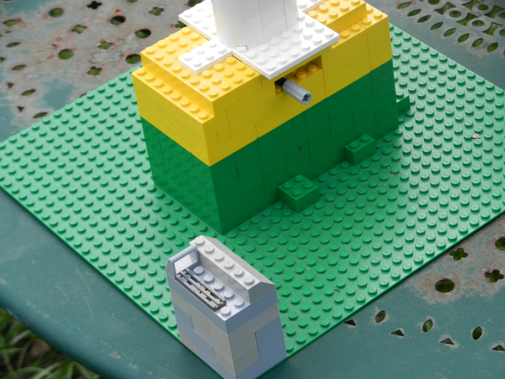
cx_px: 252
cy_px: 190
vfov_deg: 12.0
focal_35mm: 123
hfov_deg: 16.0
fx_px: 1794
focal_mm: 22.2
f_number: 5.1
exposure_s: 1/250
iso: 200
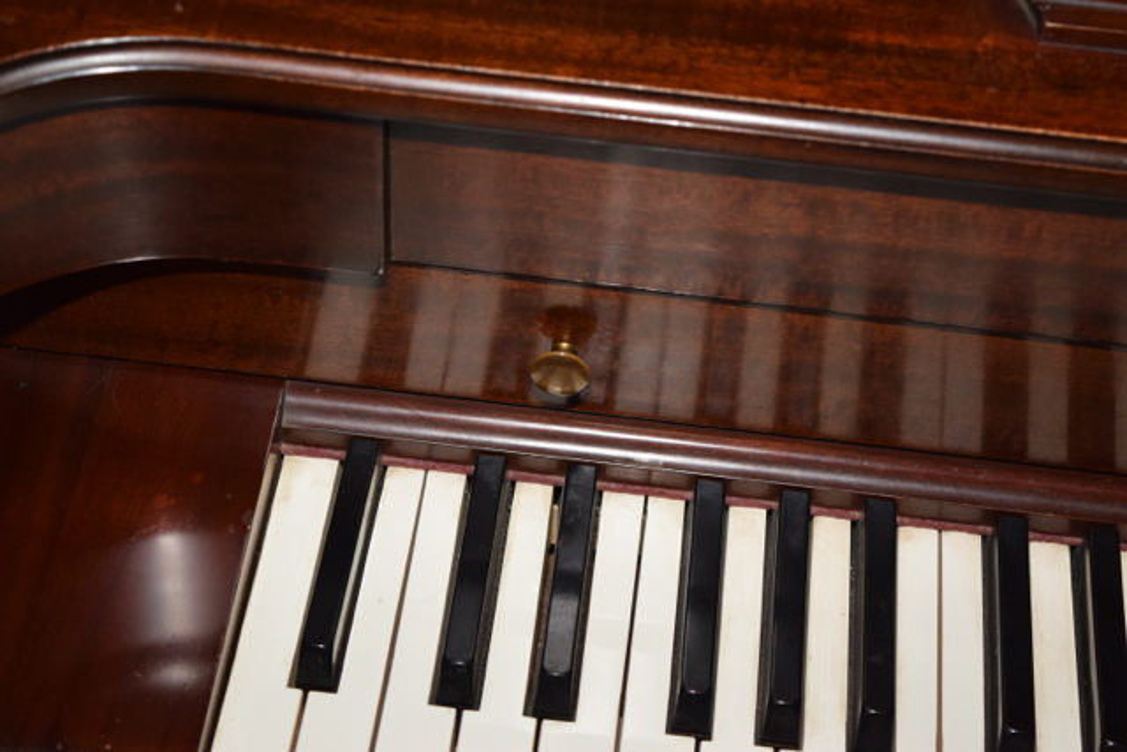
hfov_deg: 24.6
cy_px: 376
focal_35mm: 82
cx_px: 564
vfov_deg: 16.6
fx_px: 2583
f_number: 5.6
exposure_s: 1/125
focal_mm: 55
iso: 800
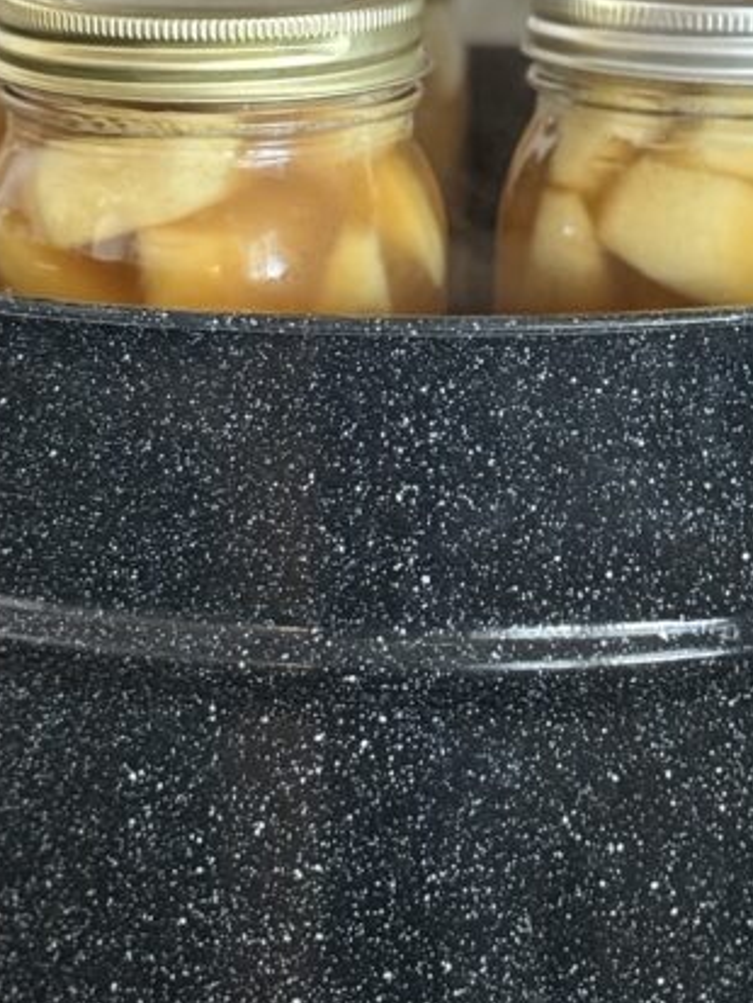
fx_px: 3450
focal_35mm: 119
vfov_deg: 16.5
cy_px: 284
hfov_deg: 12.5
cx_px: 394
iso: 500
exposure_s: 1/30
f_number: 1.78
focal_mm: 6.76
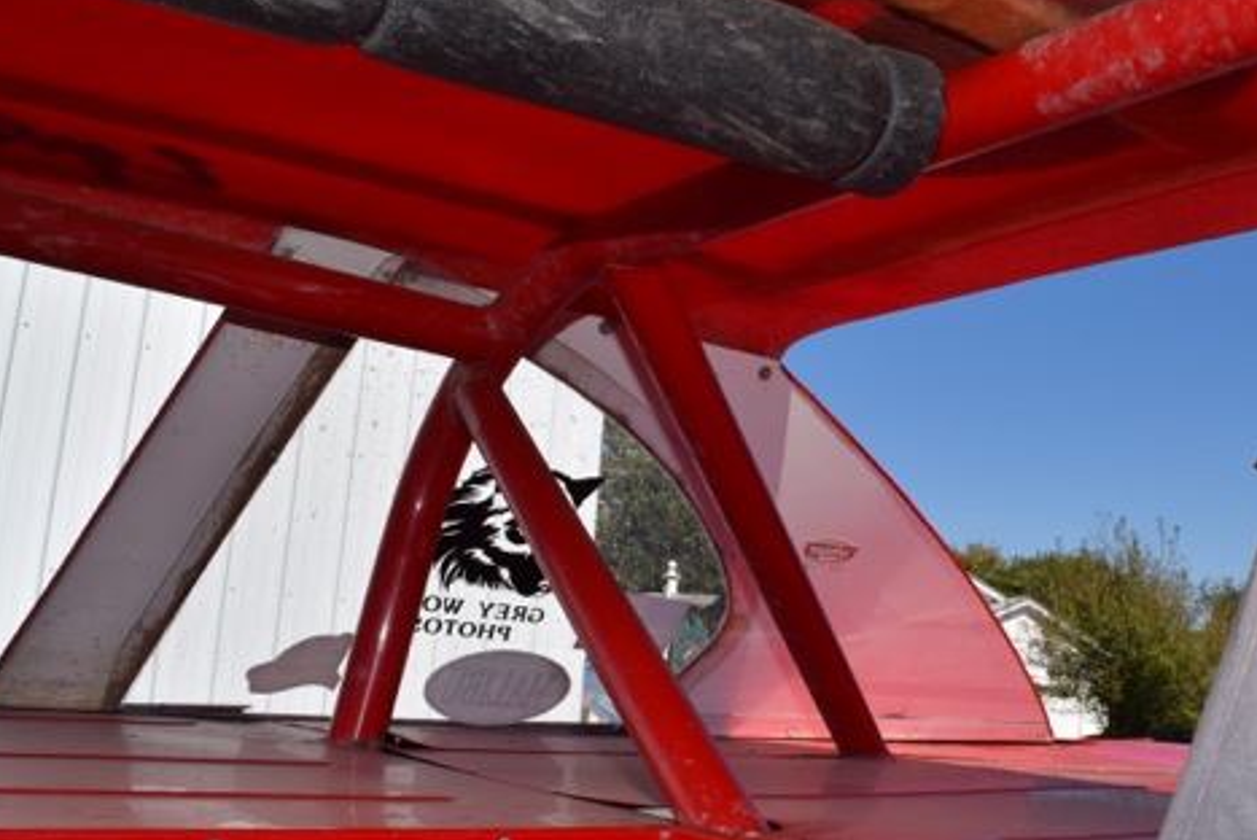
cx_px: 746
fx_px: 1293
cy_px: 429
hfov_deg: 51.6
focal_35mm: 37
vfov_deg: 36.0
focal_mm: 18
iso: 100
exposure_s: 1/200
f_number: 13
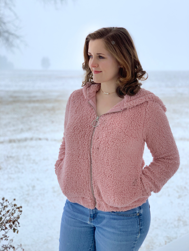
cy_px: 126
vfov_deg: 36.8
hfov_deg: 28.0
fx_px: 379
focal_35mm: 52
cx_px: 94
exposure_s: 1/424
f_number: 2.4
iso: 16
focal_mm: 6
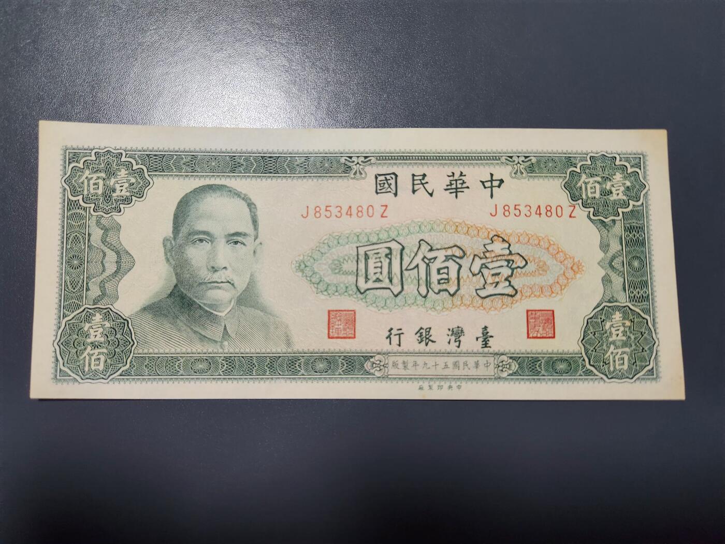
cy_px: 272
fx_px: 482
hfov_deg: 73.9
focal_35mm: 23
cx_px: 362
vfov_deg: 58.9
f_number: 1.8
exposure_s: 1/101
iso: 320
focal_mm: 5.4
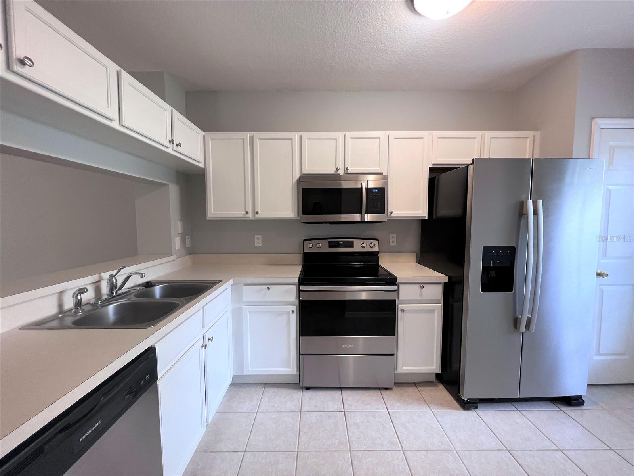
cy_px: 238
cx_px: 317
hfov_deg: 106.2
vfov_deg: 89.9
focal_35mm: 13
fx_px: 238
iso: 160
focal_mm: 1.57
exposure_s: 1/60
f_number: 1.8
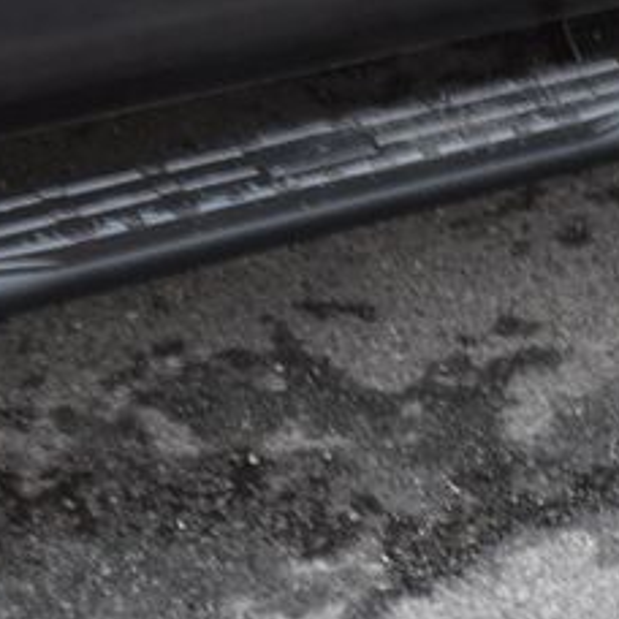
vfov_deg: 12.8
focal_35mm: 136
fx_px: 2751
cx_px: 787
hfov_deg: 12.5
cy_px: 92
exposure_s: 1/15
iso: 1100
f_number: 6.3
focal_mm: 38
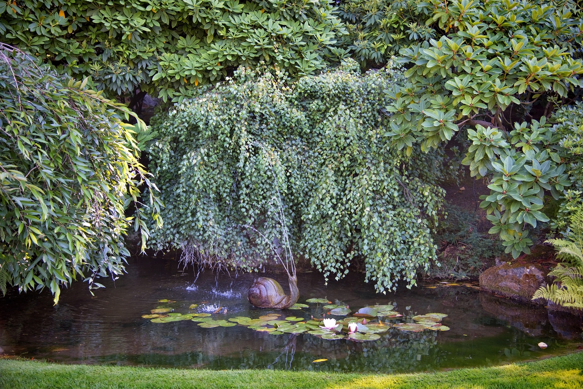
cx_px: 292
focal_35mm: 44
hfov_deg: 44.5
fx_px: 713
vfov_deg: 30.5
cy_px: 194
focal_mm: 44
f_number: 4
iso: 640
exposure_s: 1/100
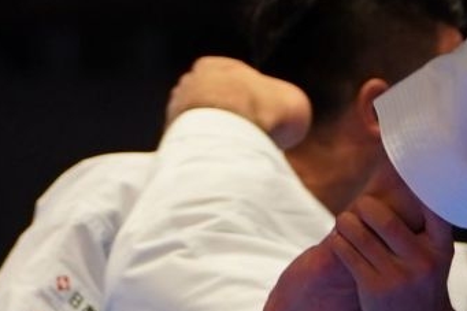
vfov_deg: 1.5
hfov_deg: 2.2
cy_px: 112
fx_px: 11993
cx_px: 281
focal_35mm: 925
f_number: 2.8
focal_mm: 117
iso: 640
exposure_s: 1/500
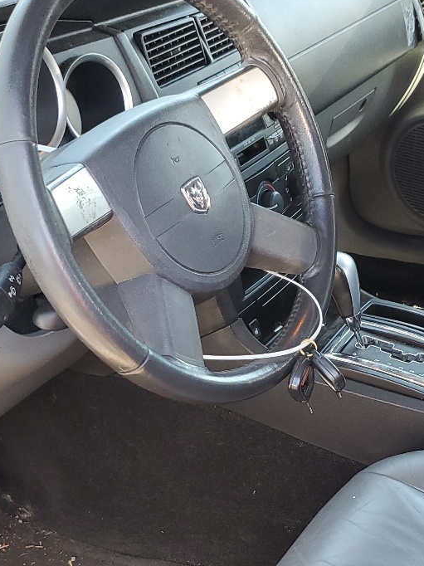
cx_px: 362
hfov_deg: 23.5
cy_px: 427
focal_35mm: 61
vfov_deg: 31.1
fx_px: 997
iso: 91
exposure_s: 1/120
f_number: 1.5
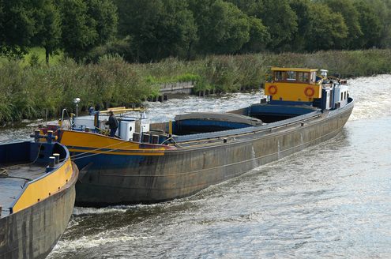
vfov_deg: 14.0
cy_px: 130
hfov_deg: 21.0
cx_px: 196
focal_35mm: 98
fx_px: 1057
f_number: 10
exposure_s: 1/160
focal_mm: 65
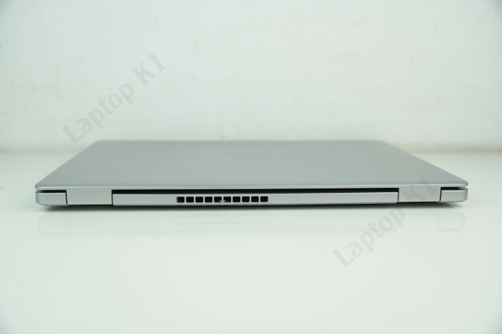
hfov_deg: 49.6
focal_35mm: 39
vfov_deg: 34.2
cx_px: 251
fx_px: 544
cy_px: 167
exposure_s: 1/200
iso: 100
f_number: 2.8
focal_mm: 26
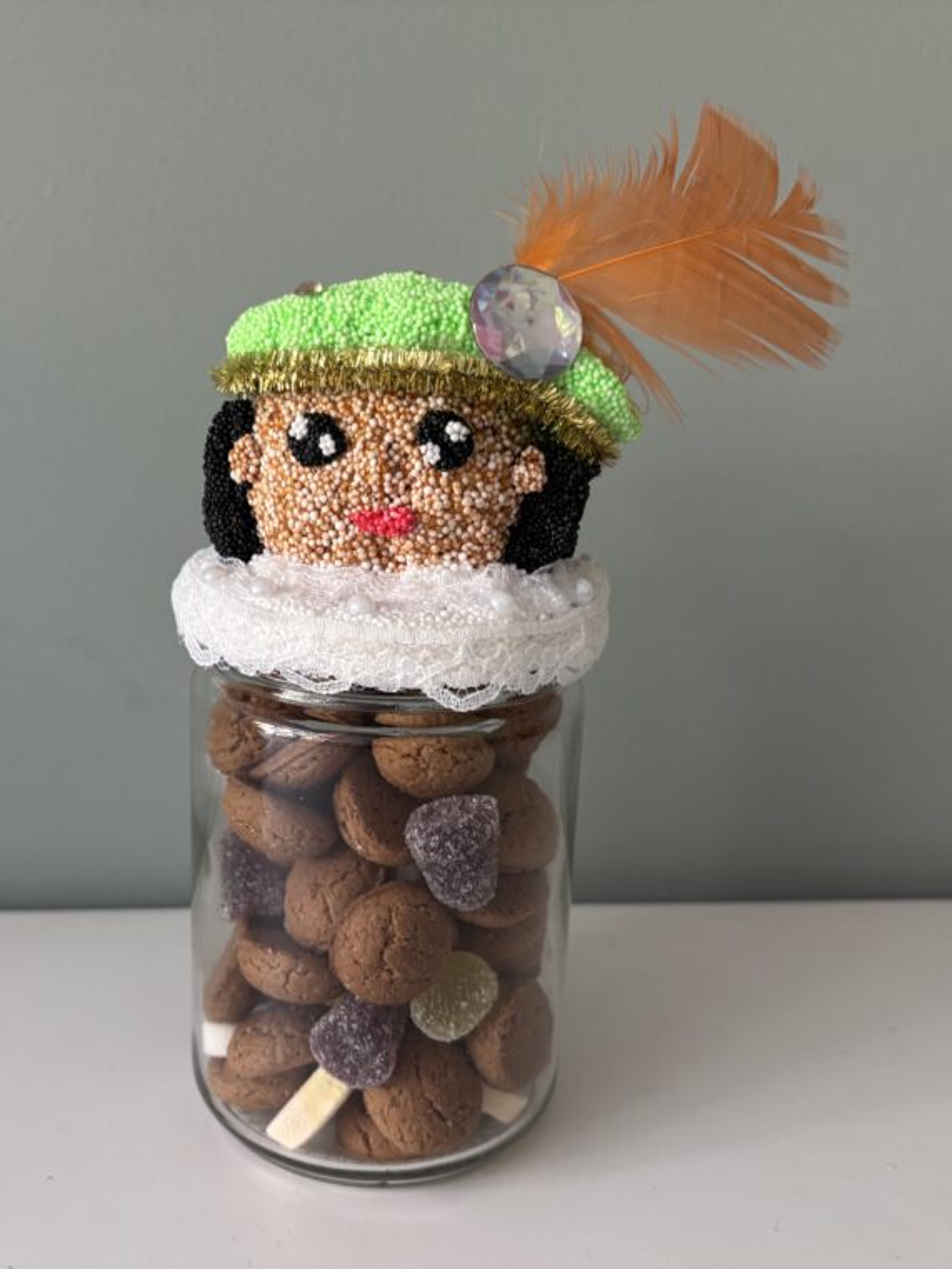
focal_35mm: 35
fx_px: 1283
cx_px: 362
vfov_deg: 52.6
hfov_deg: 40.4
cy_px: 637
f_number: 1.6
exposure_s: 1/50
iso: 160
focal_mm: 5.96
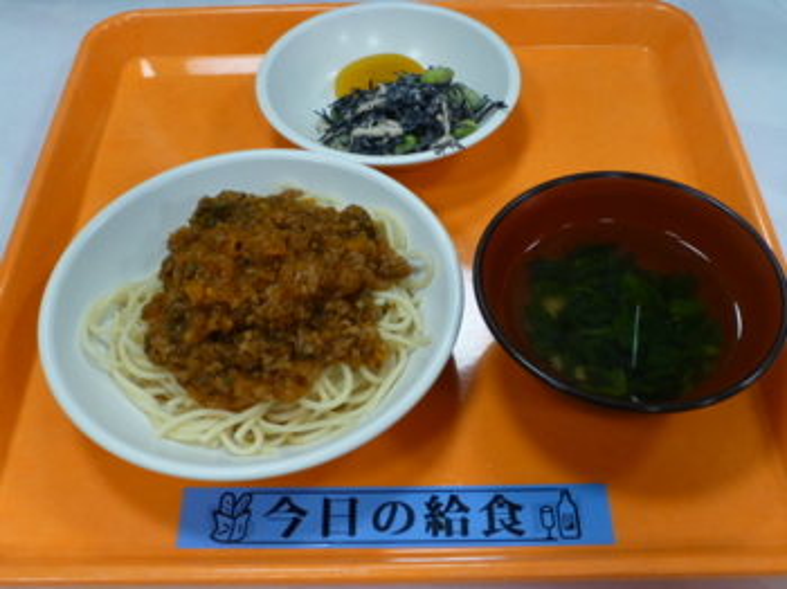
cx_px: 394
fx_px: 909
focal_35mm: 40
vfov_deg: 35.9
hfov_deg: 46.8
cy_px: 294
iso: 400
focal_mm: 6.9
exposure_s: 1/60
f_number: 3.9
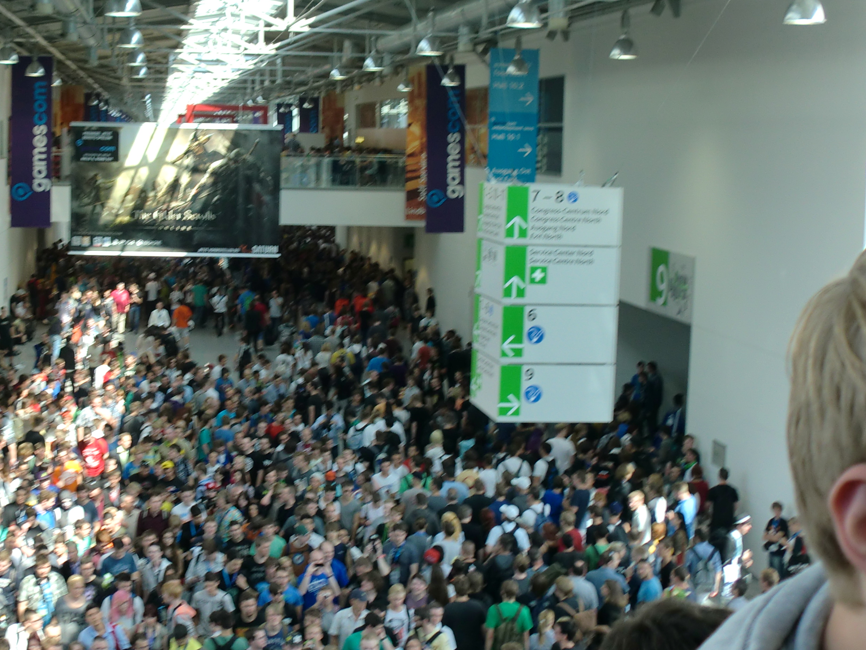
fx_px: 1426
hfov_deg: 33.4
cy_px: 266
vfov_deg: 25.6
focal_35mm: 57
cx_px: 267
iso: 64
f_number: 3.1
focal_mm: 6.3
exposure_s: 1/100
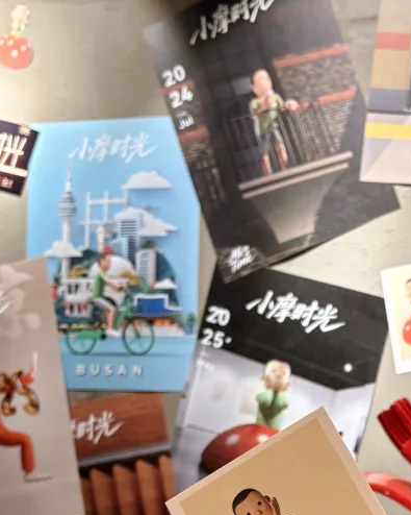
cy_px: 484
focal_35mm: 74
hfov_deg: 20.2
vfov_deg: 24.8
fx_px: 1126
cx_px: 395
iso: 80
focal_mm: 5.96
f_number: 1.6
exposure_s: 1/100
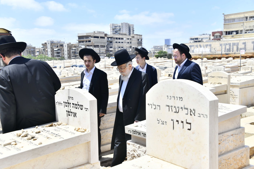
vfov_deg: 30.5
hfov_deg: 44.5
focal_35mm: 44
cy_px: 84
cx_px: 127
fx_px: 310
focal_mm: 44
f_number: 9
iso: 200
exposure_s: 1/400
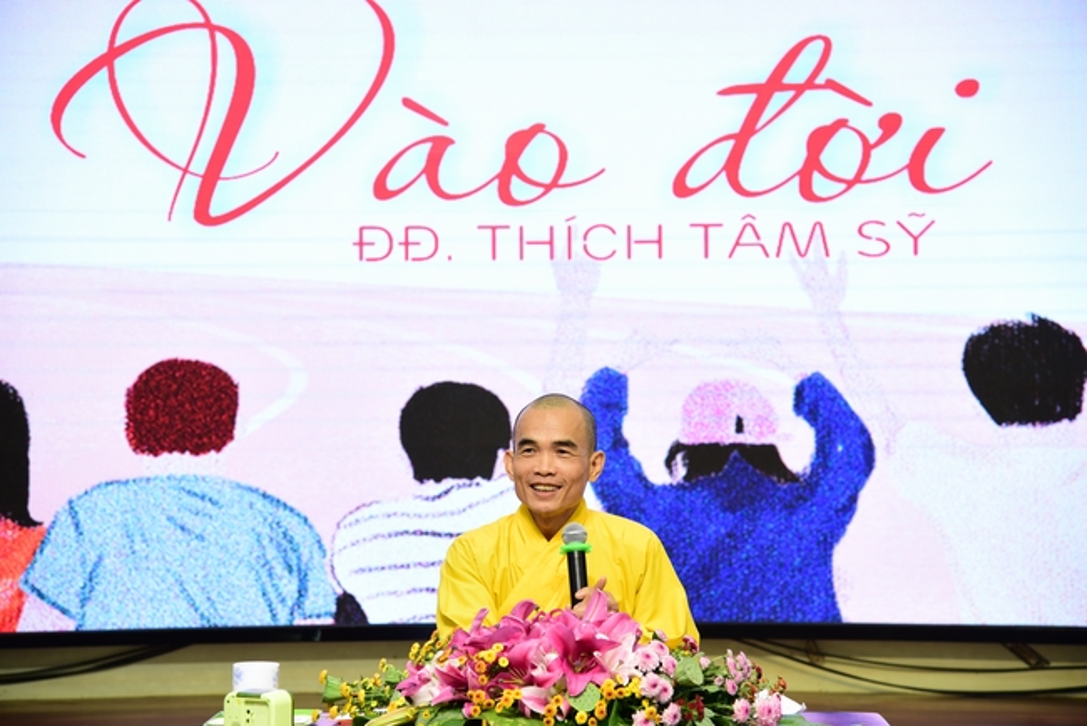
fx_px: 2568
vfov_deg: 16.1
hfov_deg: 23.9
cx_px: 544
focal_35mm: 85
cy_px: 363
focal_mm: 85
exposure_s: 1/80
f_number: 4.5
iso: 1250
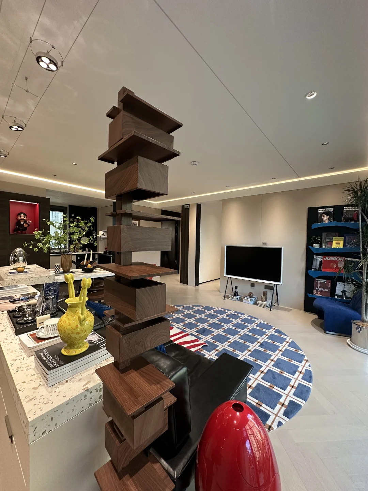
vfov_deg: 102.1
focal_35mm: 14
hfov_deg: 85.7
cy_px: 246
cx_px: 184
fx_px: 198
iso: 250
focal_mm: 2.22
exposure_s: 1/100
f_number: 2.2
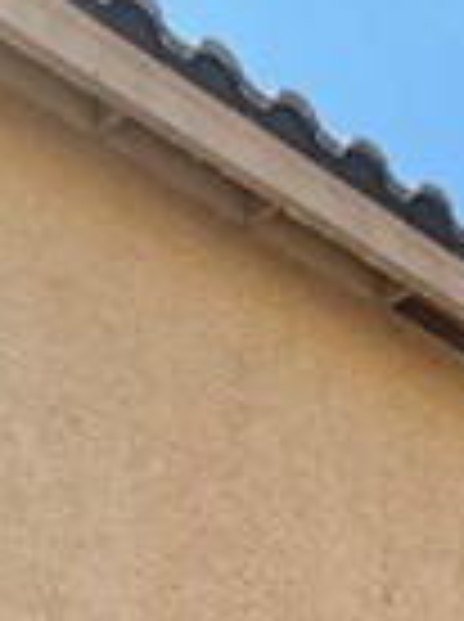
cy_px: 1557
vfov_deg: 14.3
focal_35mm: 78
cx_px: -9
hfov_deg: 18.3
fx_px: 1398
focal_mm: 2.22
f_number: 2.2
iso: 40
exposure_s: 1/707
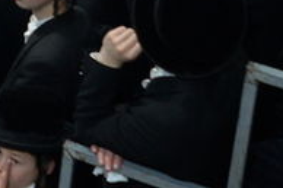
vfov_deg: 7.1
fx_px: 1359
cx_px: -442
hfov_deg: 10.1
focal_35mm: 173
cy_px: -380
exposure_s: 1/60
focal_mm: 24
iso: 1250
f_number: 4.5
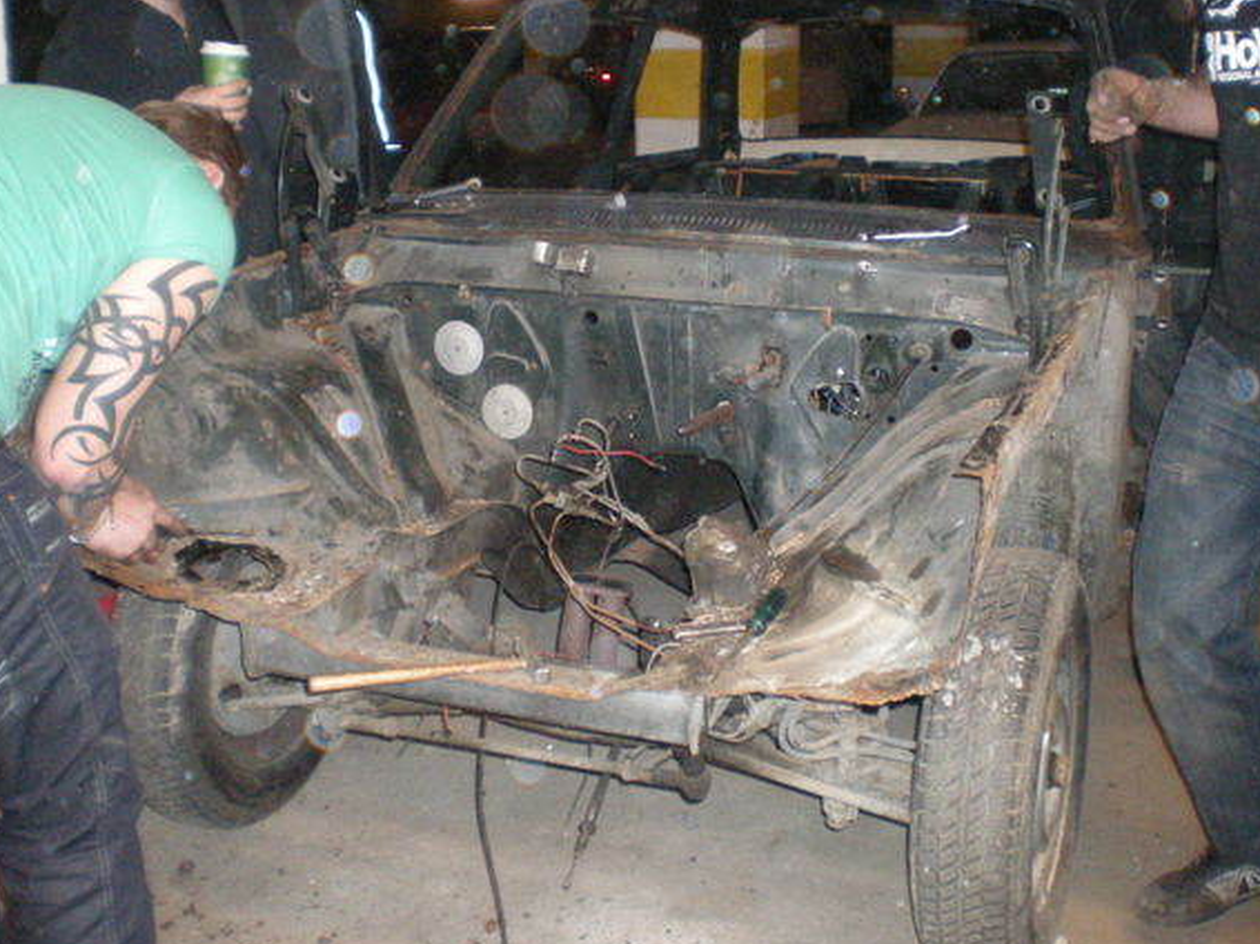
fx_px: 1565
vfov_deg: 33.6
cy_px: 459
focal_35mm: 43
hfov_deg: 43.9
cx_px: 628
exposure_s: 1/60
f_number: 3.1
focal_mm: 6.3
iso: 498
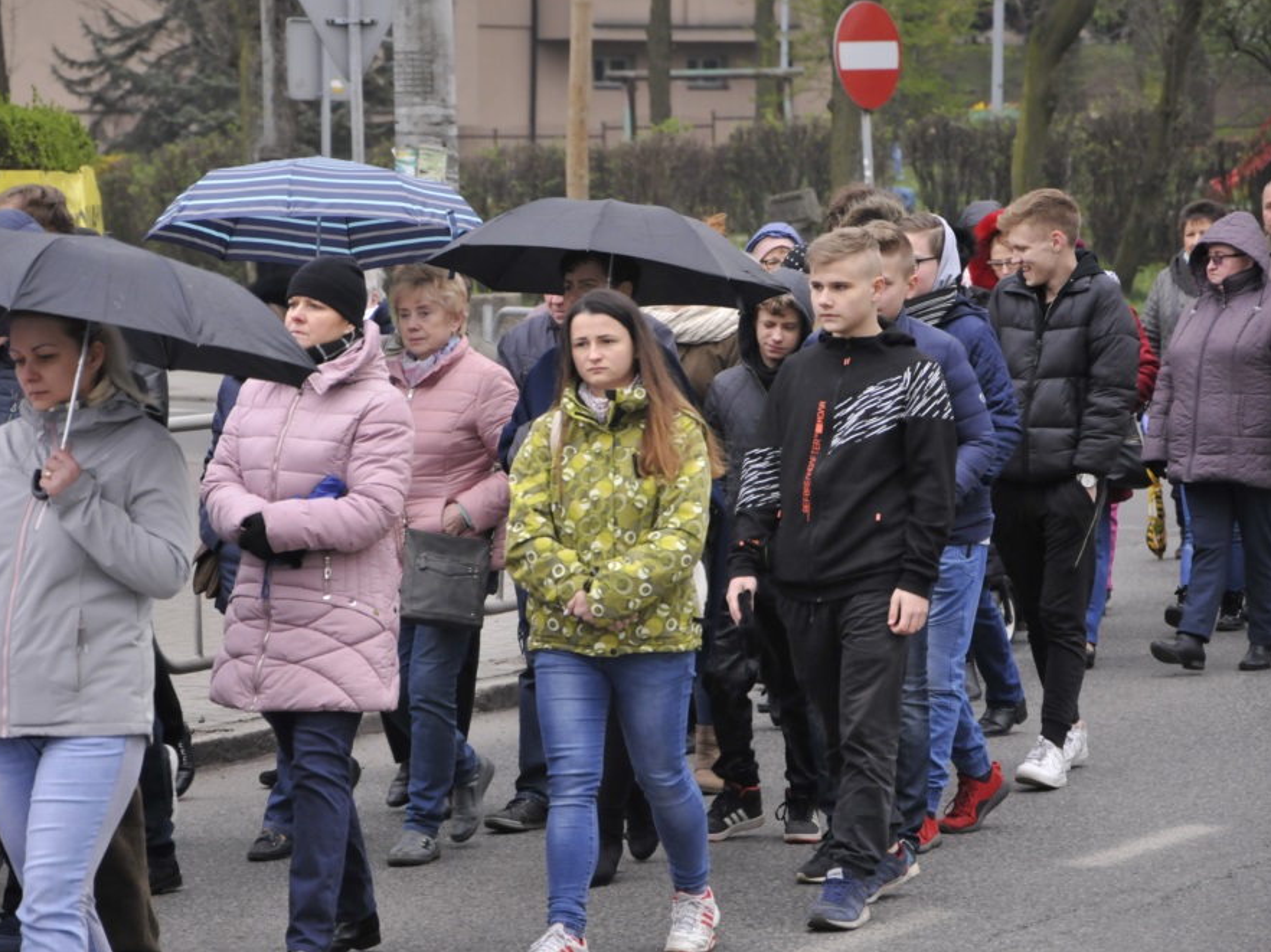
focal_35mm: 172
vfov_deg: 8.7
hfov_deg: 11.5
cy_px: 475
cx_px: 615
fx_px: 6297
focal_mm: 105
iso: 800
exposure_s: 1/200
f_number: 5.6
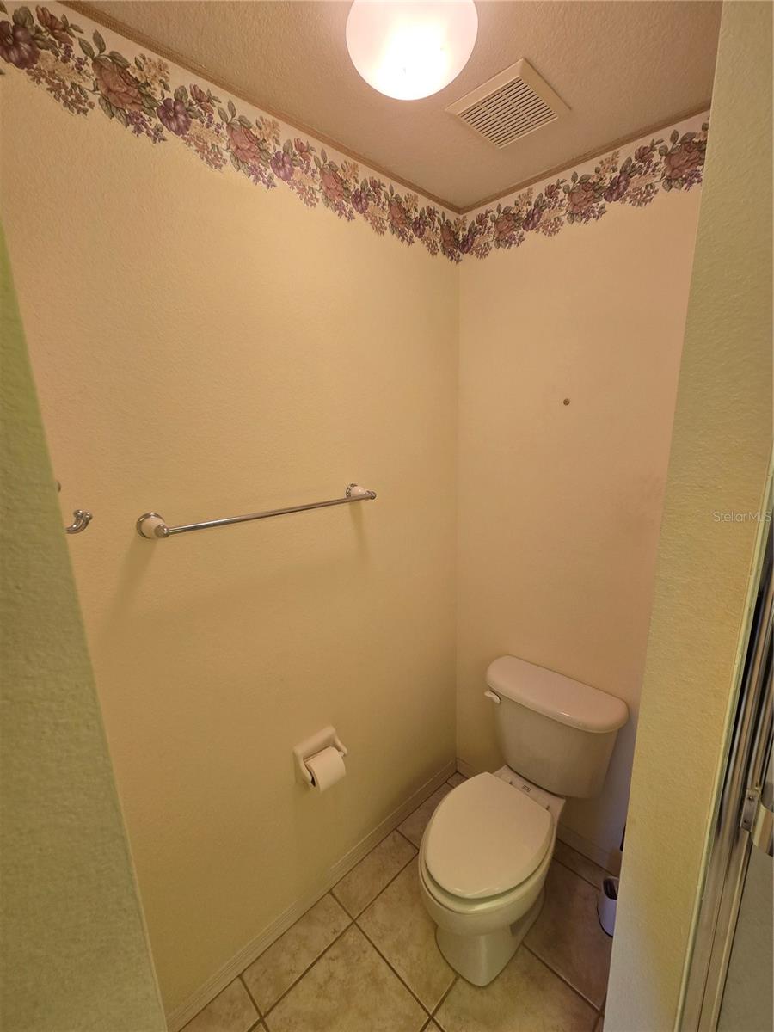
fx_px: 388
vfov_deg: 106.2
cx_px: 387
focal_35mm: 13
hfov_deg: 89.9
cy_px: 516
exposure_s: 1/60
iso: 100
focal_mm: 2.2
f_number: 2.2
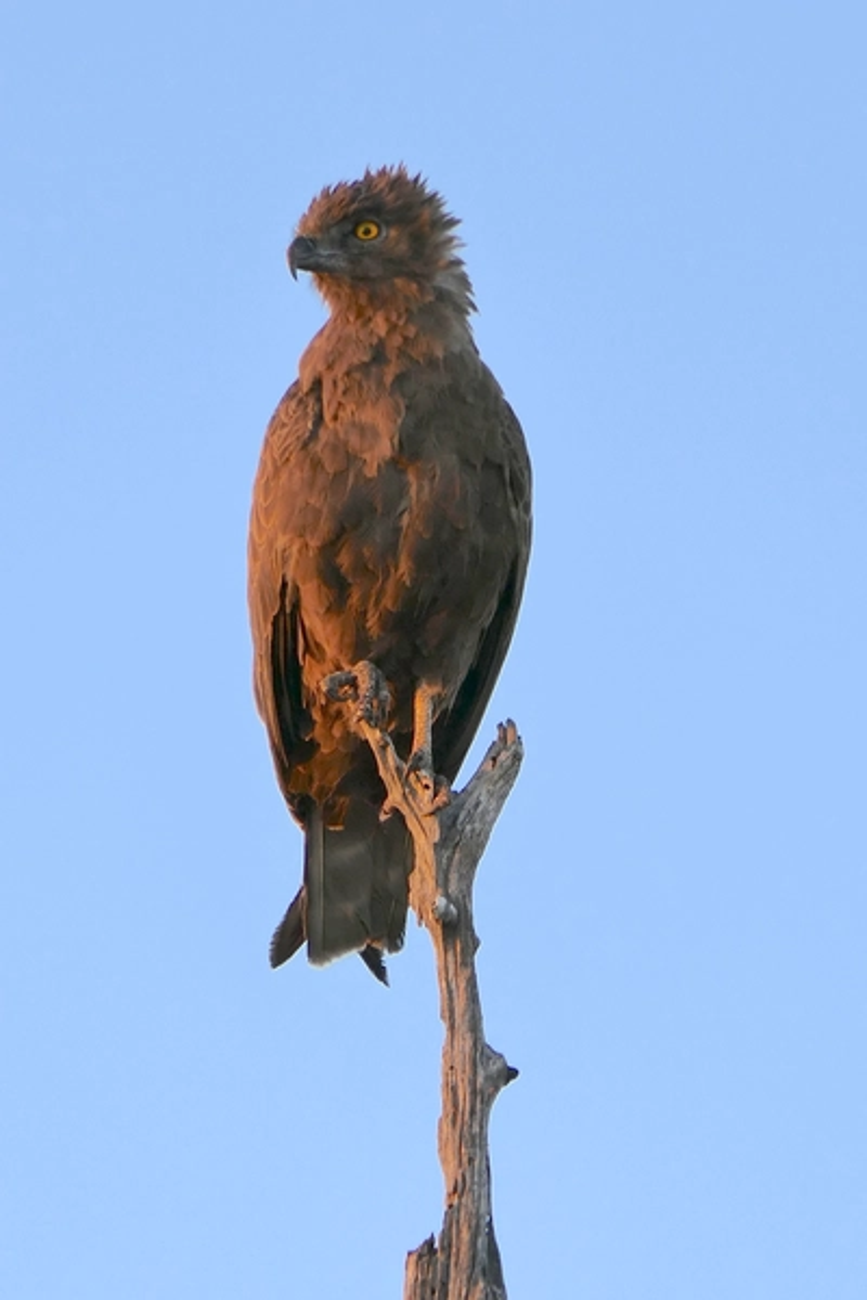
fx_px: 34677
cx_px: 434
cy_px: 650
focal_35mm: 960
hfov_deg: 1.4
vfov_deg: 2.1
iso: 125
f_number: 4.5
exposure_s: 1/200
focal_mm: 176
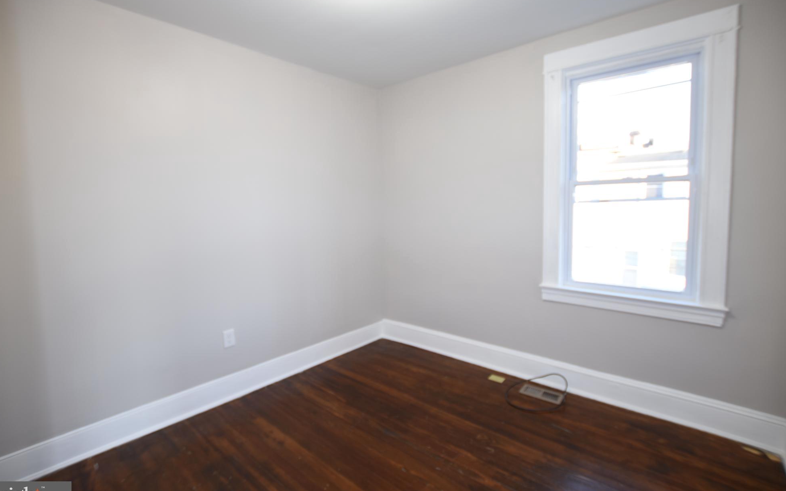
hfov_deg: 97.8
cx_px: 394
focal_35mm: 16
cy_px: 237
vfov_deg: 71.2
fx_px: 343
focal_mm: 10
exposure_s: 1/20
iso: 100
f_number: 3.5
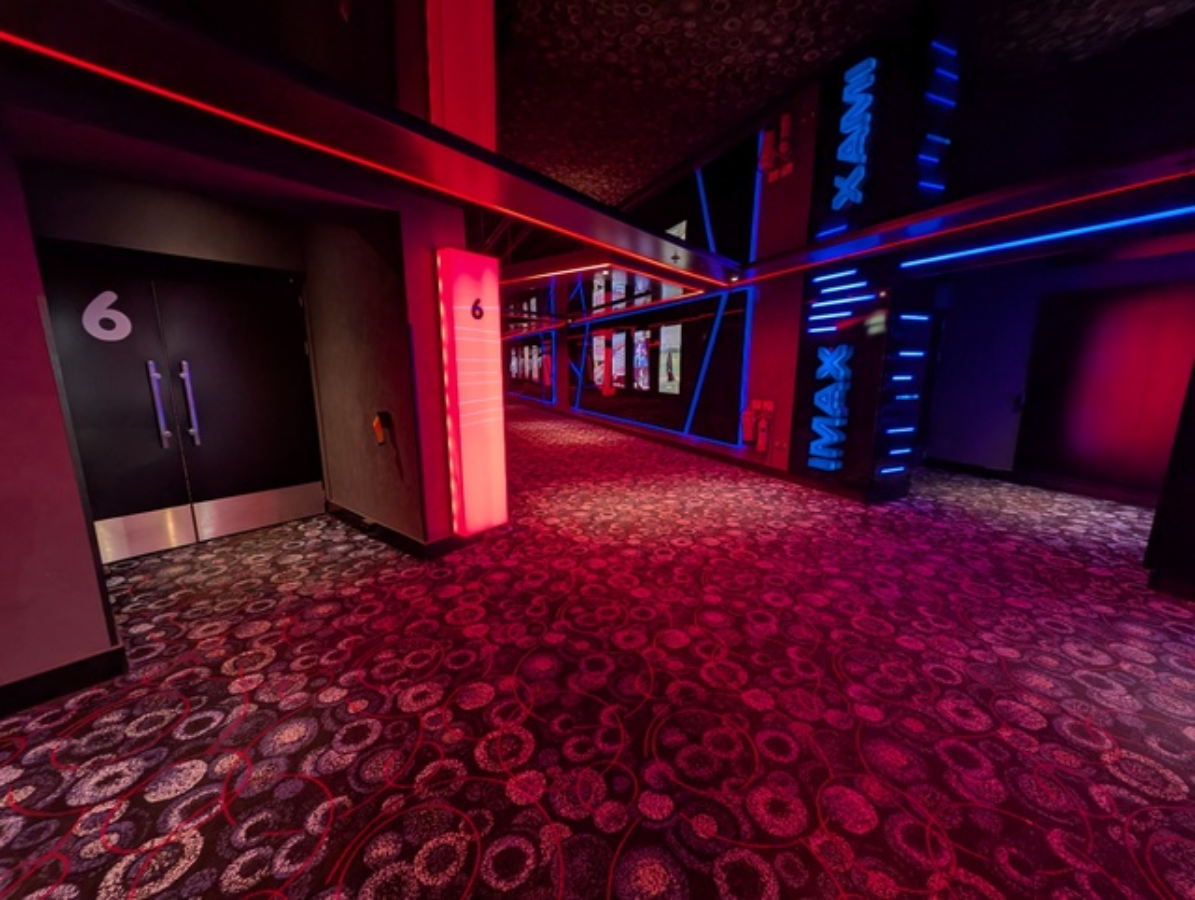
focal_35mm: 12
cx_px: 598
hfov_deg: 110.5
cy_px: 450
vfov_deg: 94.6
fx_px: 415
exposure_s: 1/33.3
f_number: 1.95
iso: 85
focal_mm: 2.23
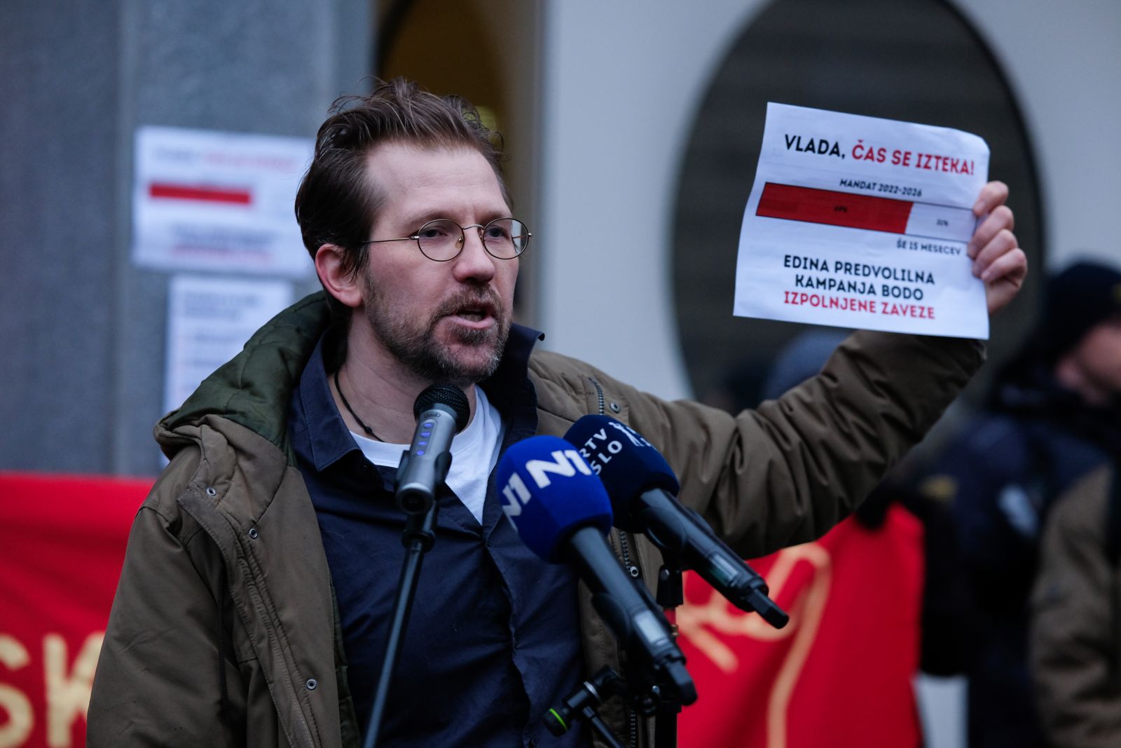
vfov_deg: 12.1
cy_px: 374
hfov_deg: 18.1
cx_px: 560
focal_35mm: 113
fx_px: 3519
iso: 1250
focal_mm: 75
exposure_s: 1/160
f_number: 1.8
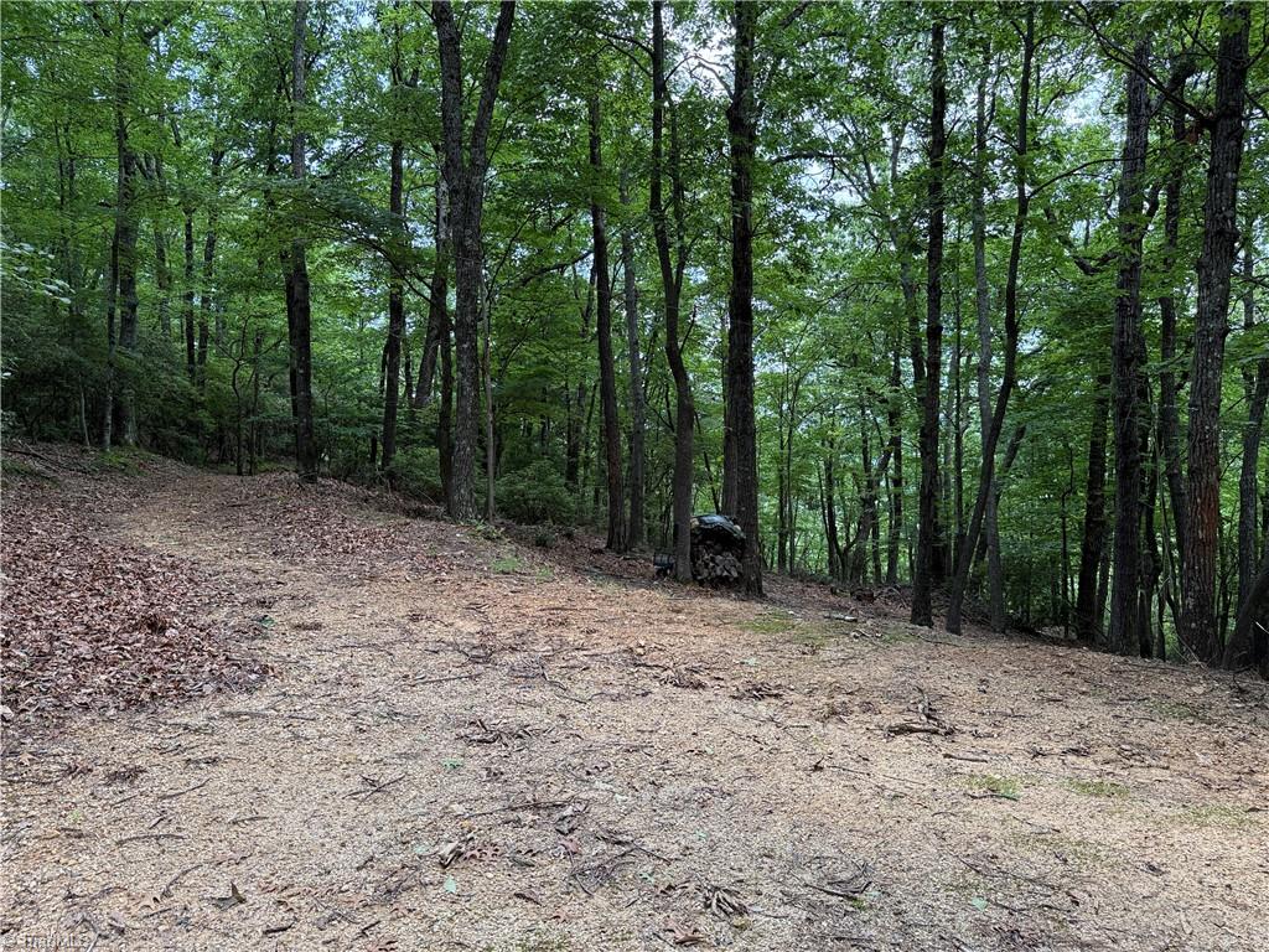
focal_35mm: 24
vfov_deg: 56.8
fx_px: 880
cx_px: 634
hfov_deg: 71.6
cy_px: 476
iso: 100
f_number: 1.78
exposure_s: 1/302
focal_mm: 6.76
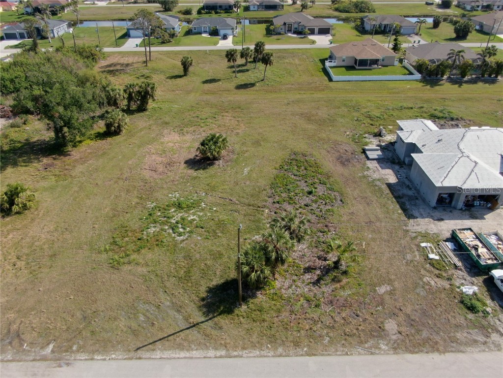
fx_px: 378
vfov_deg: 53.1
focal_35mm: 26
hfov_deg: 67.3
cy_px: 189
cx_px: 252
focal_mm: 4.68
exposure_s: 1/800
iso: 100
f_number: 2.9
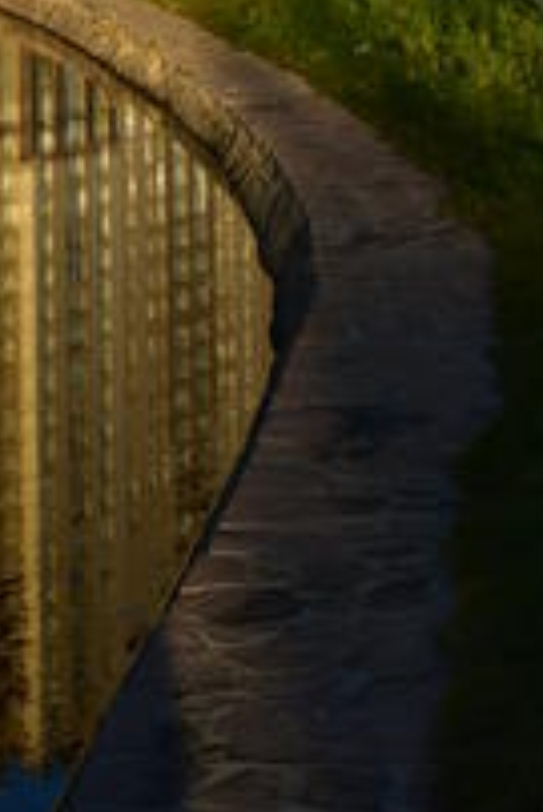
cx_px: 251
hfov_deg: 10.0
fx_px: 3117
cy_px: -289
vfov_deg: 14.2
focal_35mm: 138
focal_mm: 32
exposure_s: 1/320
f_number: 9
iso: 200
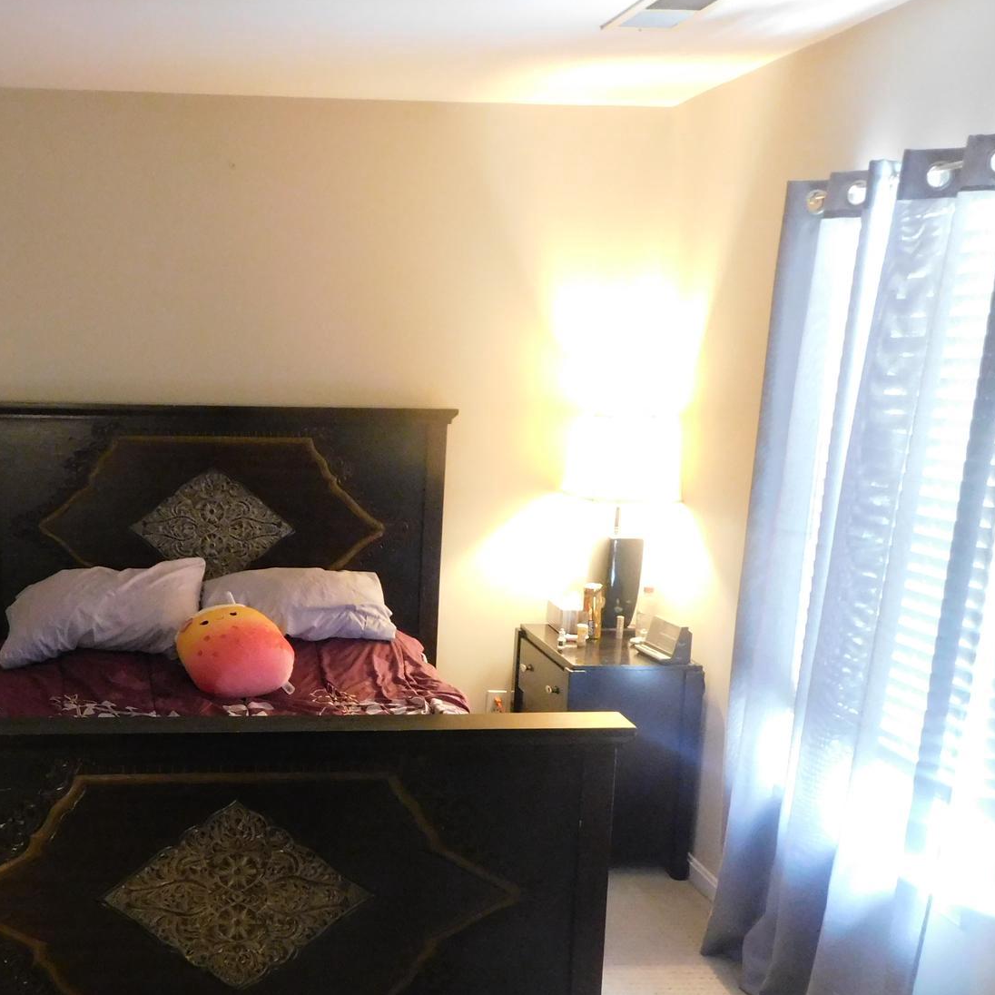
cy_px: 693
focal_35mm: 38
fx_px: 1236
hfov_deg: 42.9
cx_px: 287
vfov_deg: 43.0
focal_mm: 4
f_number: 3
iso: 720
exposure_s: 1/8
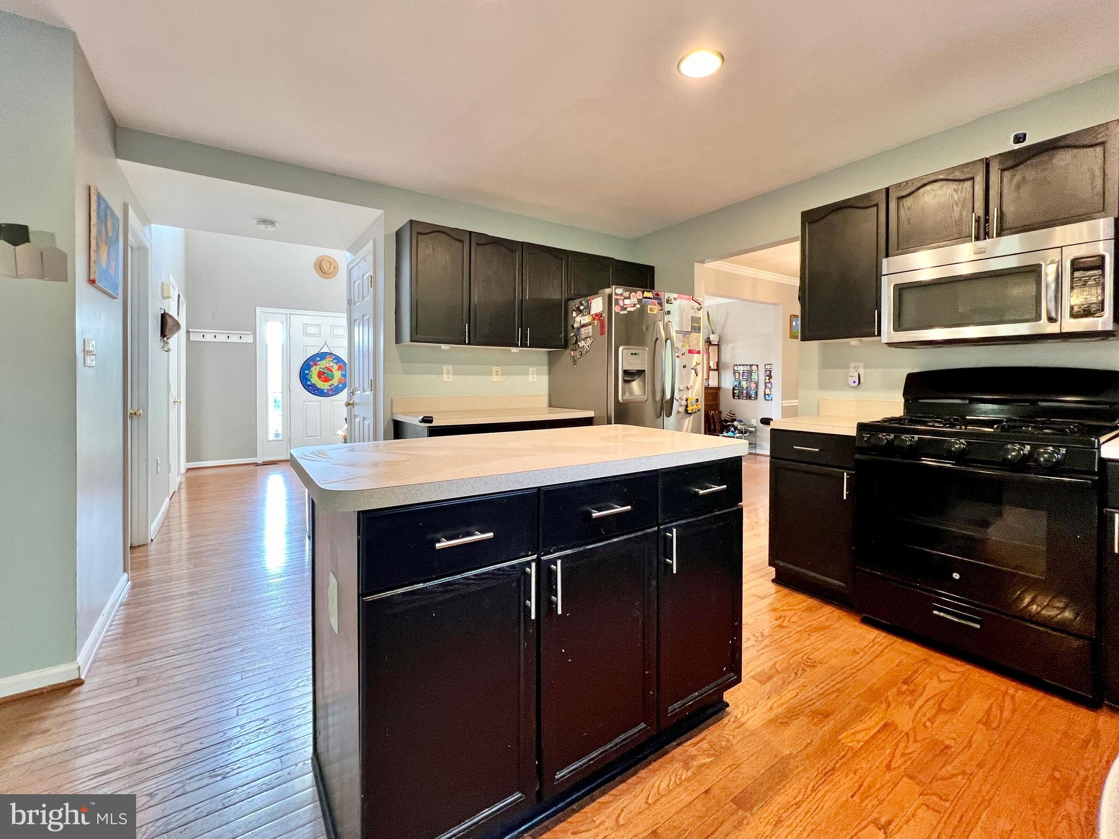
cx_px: 560
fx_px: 420
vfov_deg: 89.9
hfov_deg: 106.2
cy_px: 420
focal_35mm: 13
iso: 200
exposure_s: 1/60
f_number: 1.8
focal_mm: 1.57
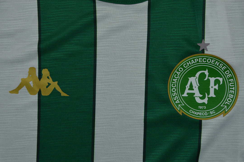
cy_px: 81
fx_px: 488
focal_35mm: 72
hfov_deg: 28.1
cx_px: 122
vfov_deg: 18.9
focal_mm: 48
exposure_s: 1/200
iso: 400
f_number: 13
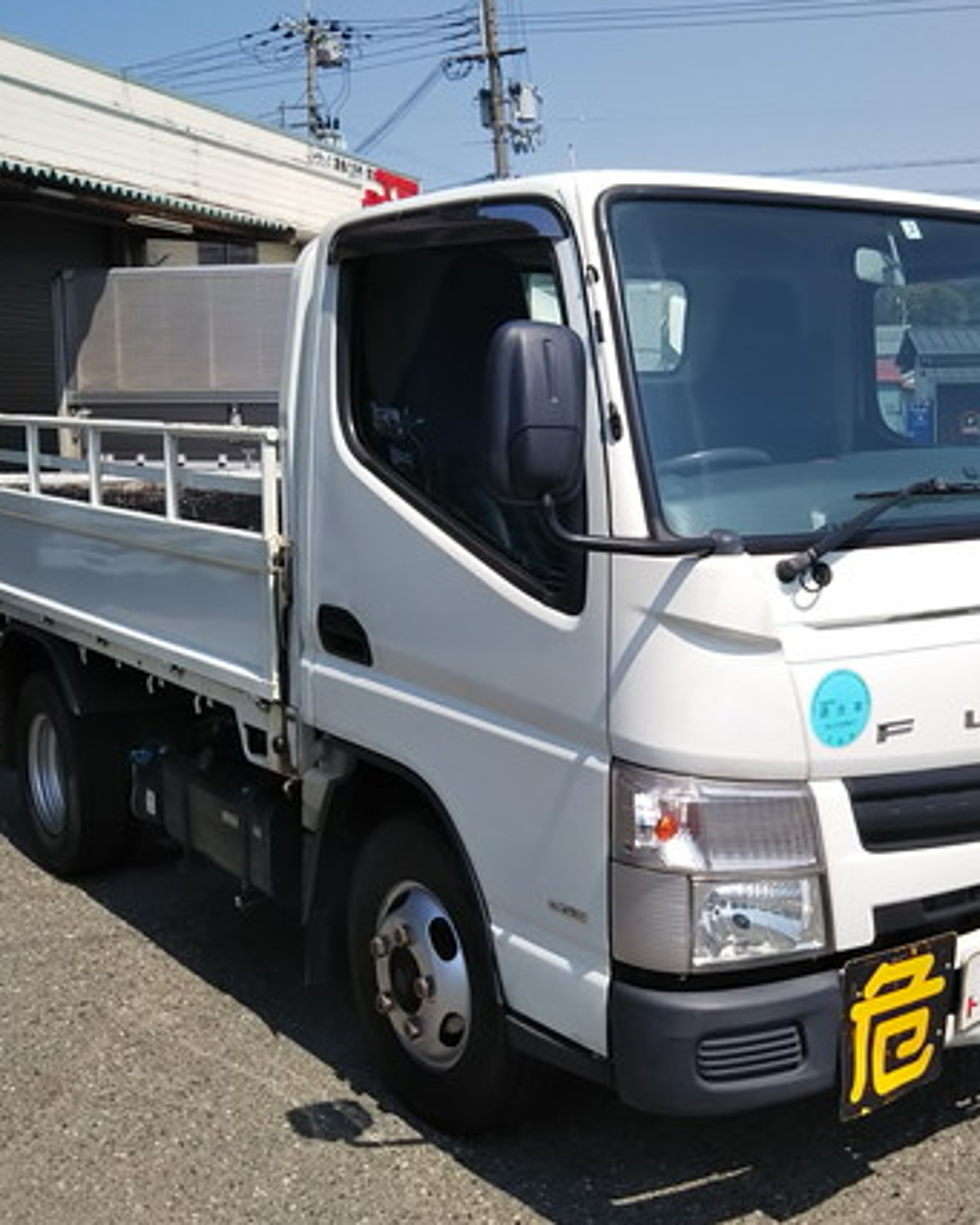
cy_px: 650
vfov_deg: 42.0
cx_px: 670
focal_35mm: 44
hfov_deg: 33.8
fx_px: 1595
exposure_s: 1/1296
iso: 20
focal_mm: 4
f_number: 2.2
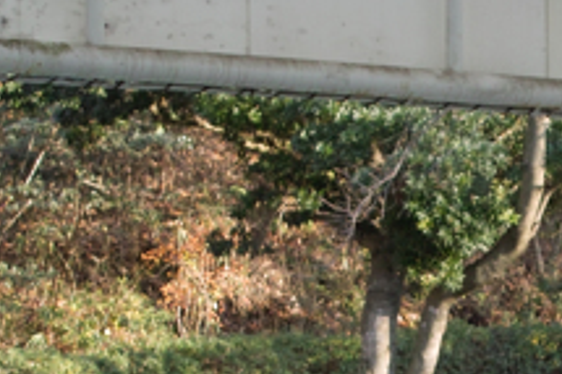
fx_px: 3042
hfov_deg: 10.5
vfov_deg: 6.9
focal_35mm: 195
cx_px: 452
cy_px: 594
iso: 100
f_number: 2.8
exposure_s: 1/100
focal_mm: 24.2
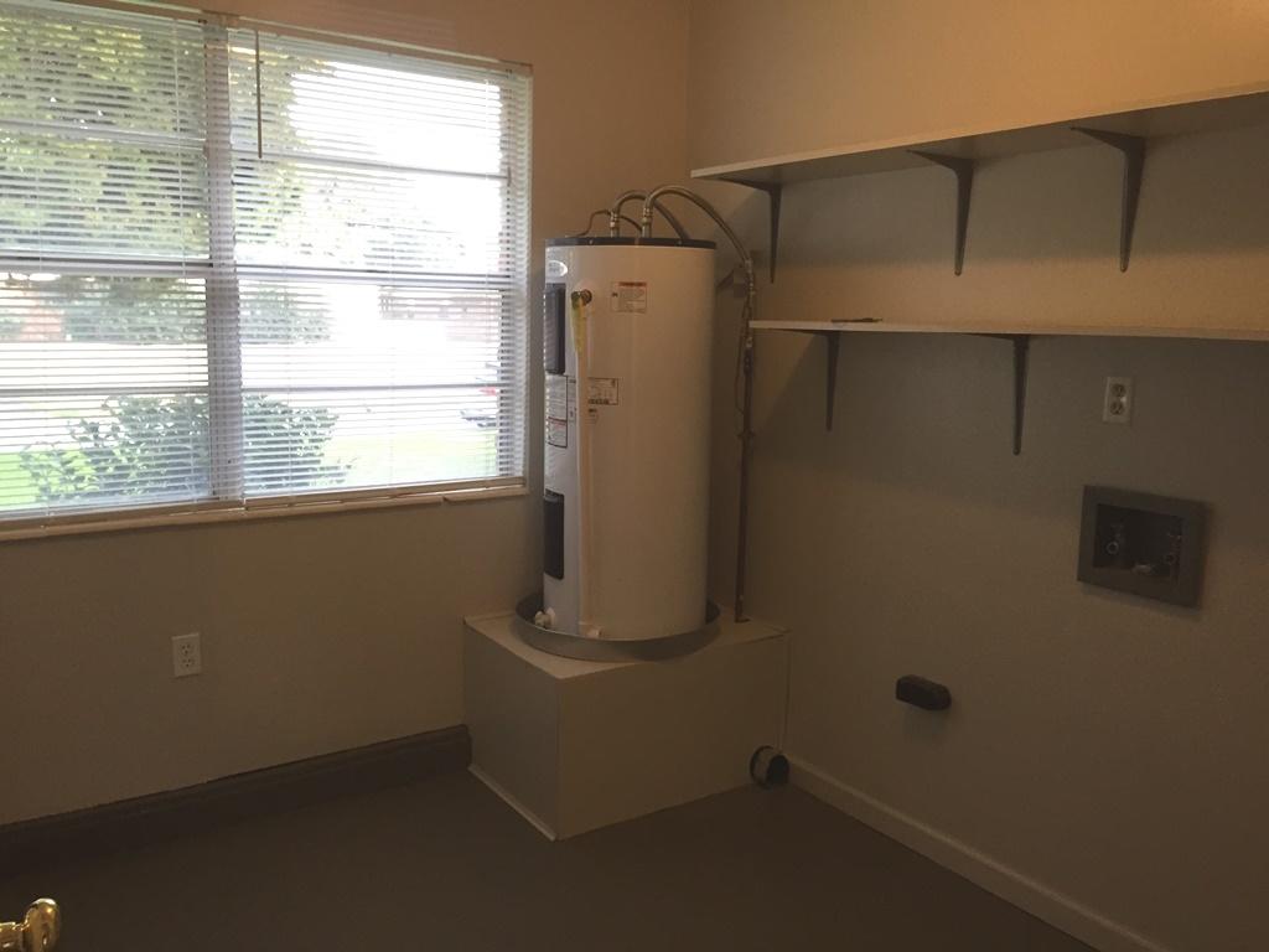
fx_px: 1063
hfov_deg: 61.7
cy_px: 476
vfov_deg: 48.2
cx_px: 634
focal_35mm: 29
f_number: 2.2
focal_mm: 4.15
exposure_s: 1/30
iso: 50
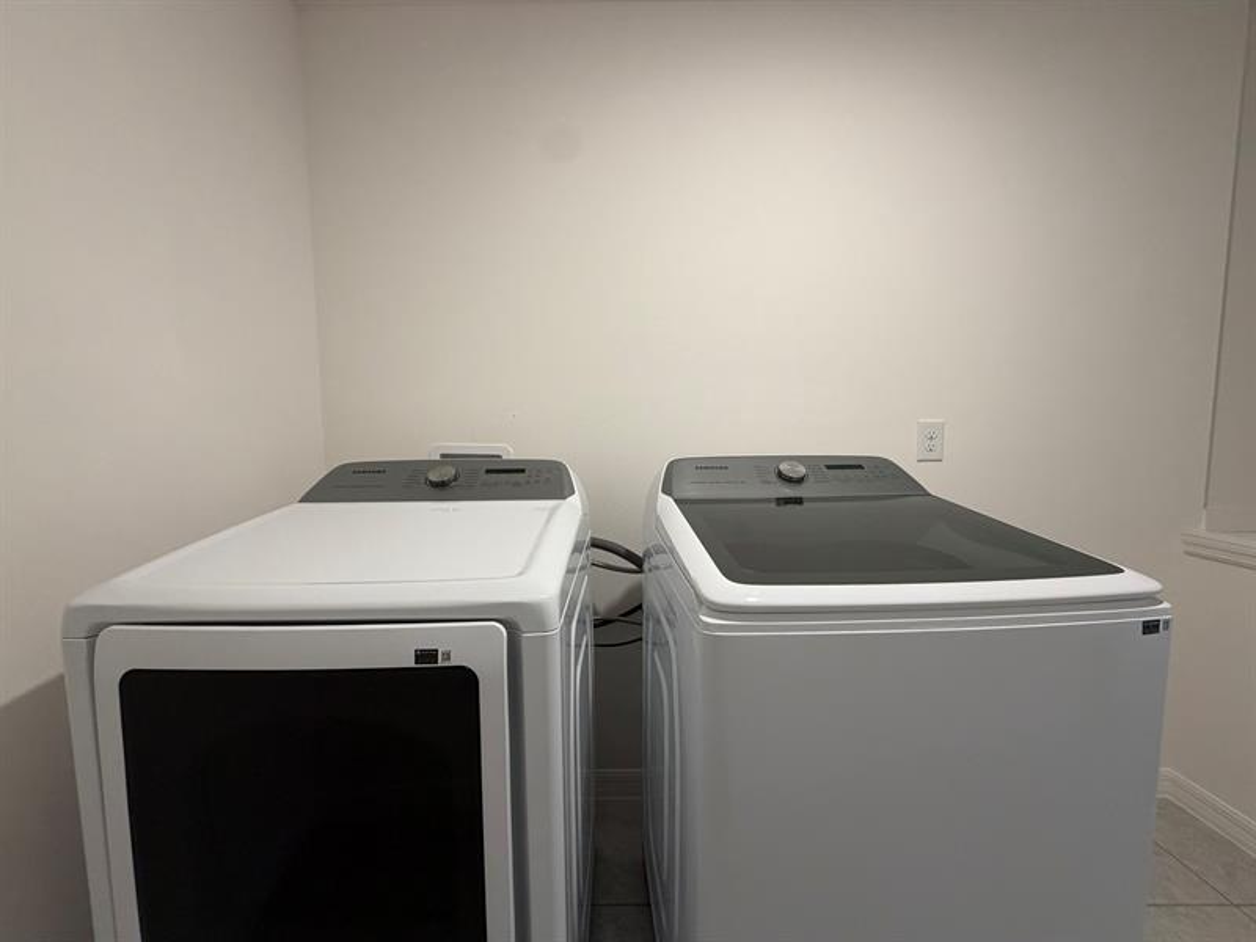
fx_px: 508
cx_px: 628
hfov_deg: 102.1
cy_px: 471
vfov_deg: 85.7
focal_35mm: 14
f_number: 2.2
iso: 250
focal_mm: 2.22
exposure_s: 1/60
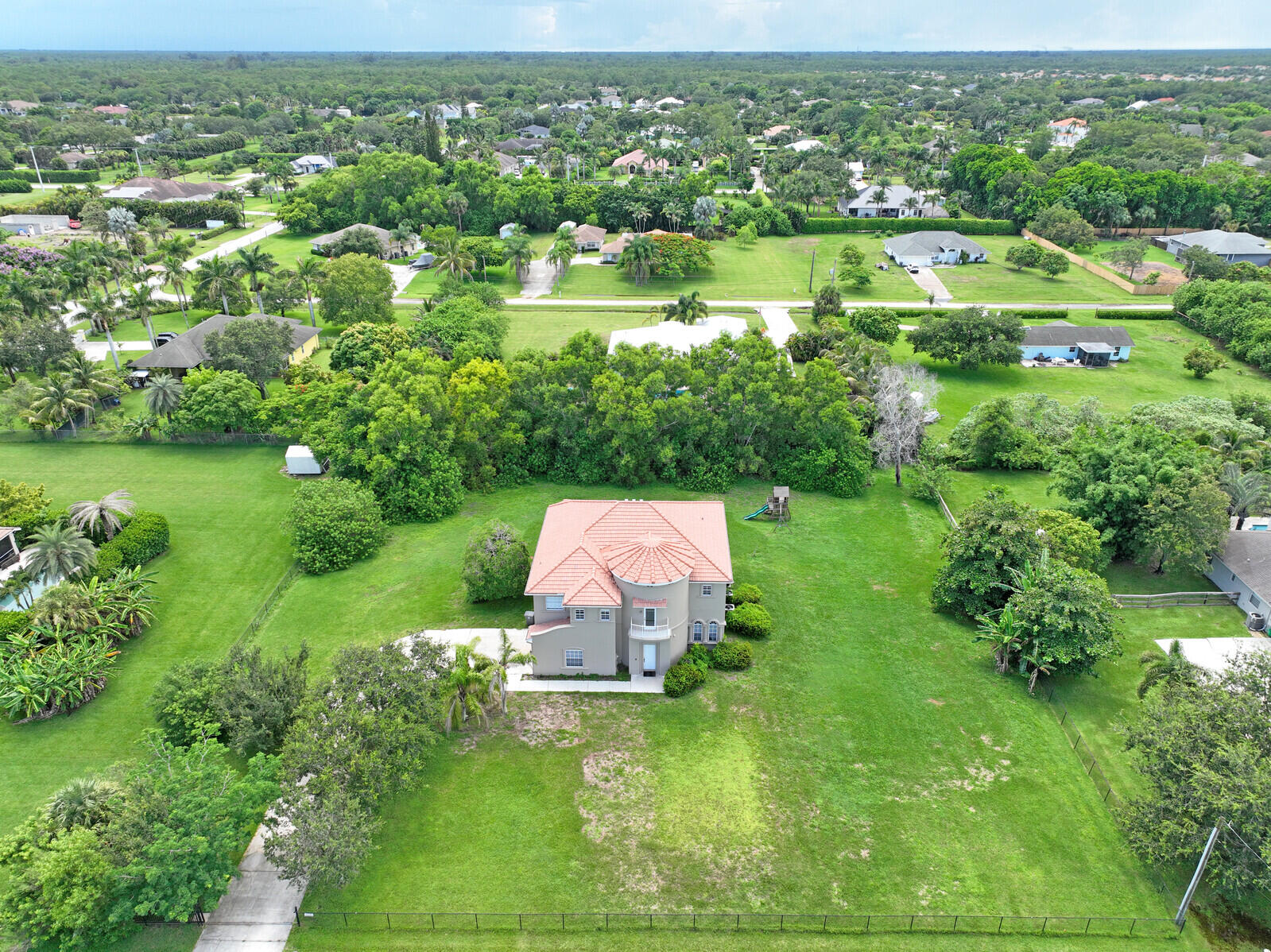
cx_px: 636
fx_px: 881
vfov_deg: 56.8
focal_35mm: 24
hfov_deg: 71.6
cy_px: 476
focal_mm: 12.29
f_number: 2.8
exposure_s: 1/500
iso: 100
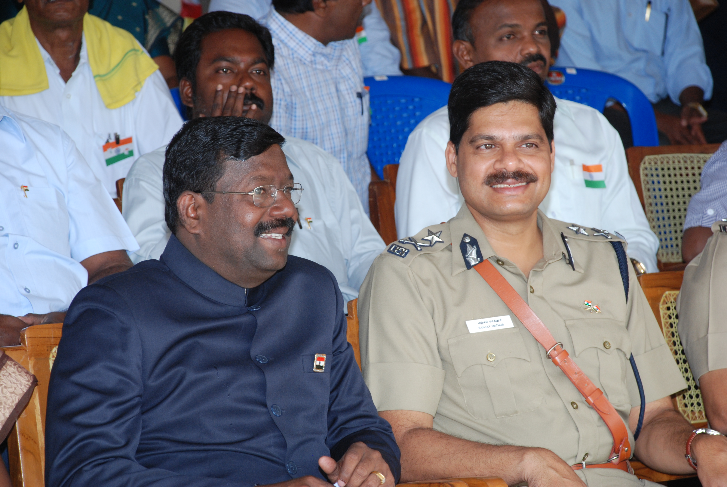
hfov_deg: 14.4
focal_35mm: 142
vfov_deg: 9.7
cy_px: 244
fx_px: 2881
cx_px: 364
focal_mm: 95
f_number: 5.6
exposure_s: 1/100
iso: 400
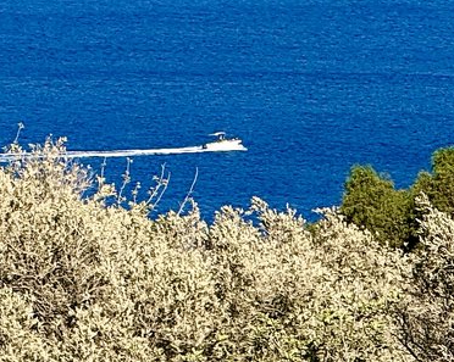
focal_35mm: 504
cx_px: -489
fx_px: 6767
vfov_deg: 3.1
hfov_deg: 3.8
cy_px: -189
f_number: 2.8
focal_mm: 15.66
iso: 50
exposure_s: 1/1613
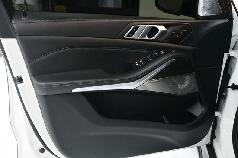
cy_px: 79
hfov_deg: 53.2
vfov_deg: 36.8
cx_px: 119
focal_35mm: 36
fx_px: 238
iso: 3200
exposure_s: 1/80
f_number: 3.8
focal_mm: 24
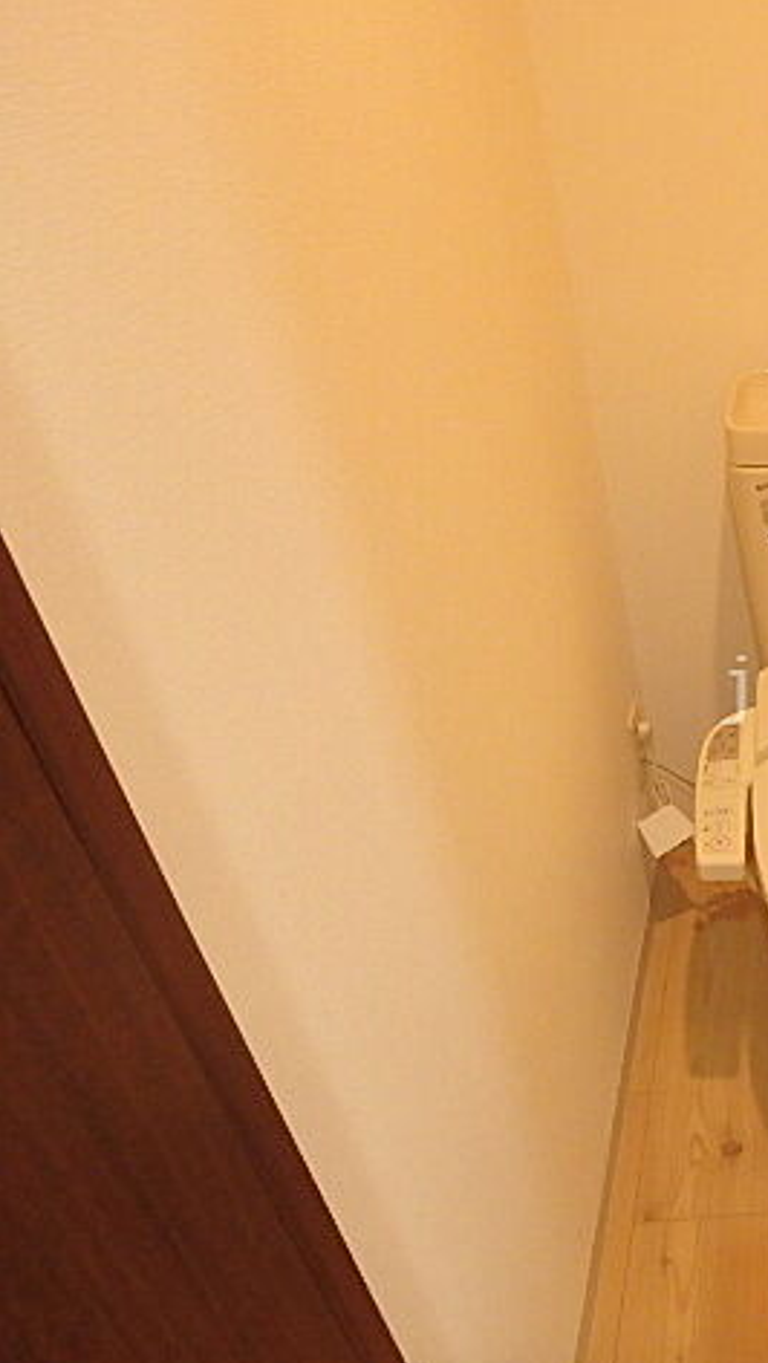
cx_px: 921
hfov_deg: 31.6
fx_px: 1121
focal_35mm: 31
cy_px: 690
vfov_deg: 62.6
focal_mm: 3.7
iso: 640
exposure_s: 1/30
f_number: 3.5
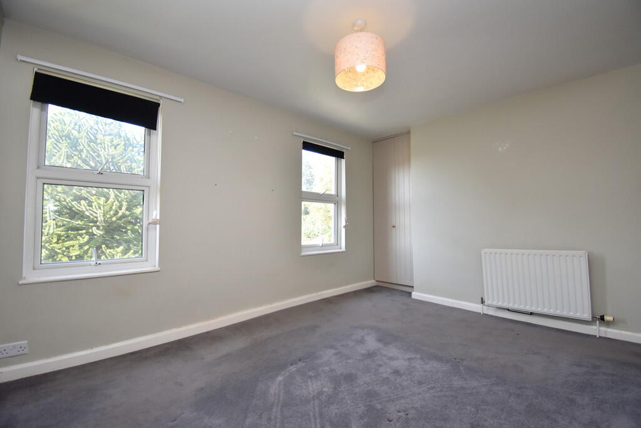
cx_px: 320
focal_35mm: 15
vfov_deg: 77.3
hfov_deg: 100.4
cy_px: 214
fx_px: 267
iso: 640
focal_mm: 10
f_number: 5
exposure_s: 1/200
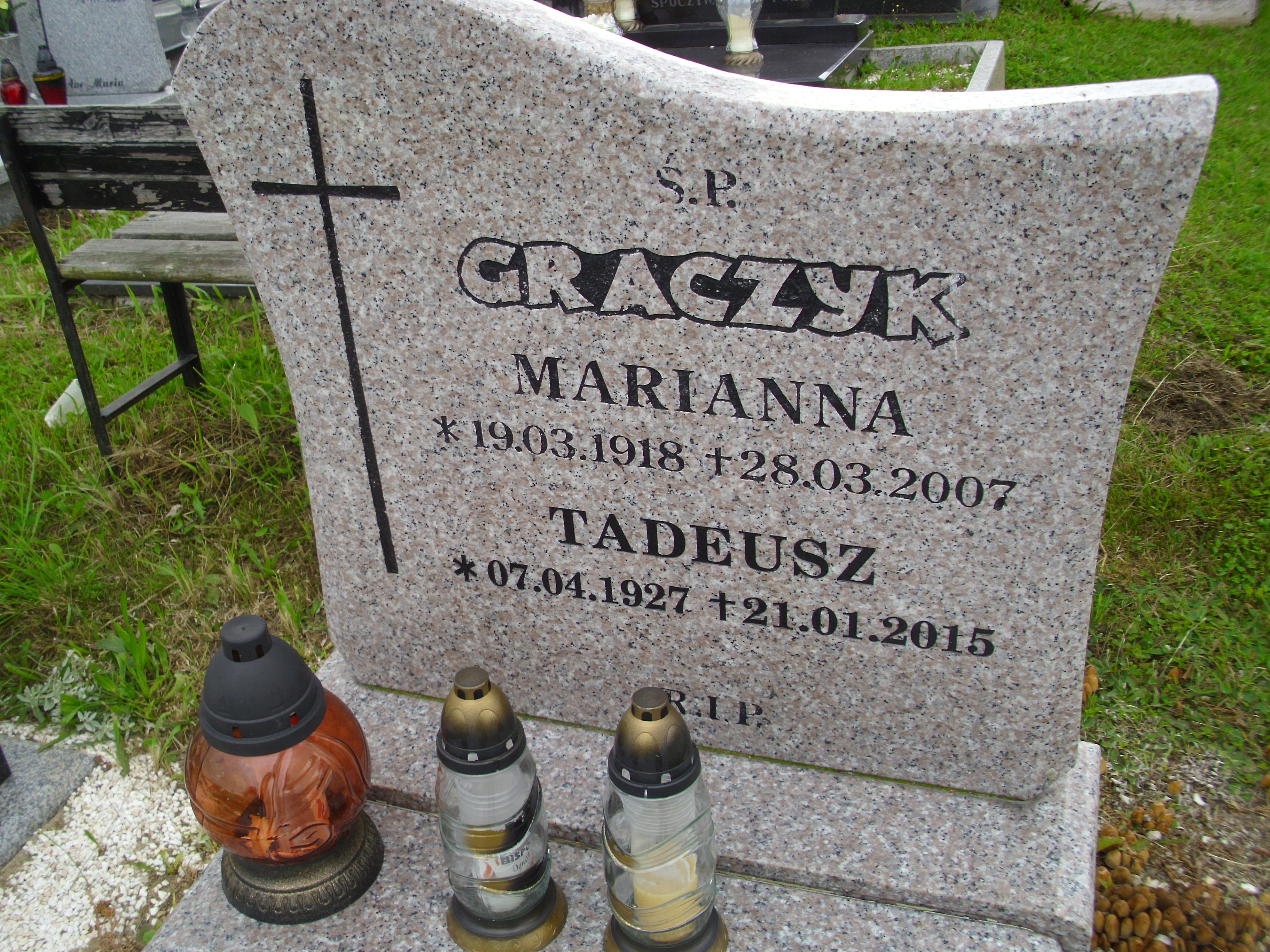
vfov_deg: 40.7
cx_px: 635
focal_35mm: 35
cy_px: 476
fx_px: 1284
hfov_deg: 52.6
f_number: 3
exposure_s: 1/224
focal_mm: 6.2
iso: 50
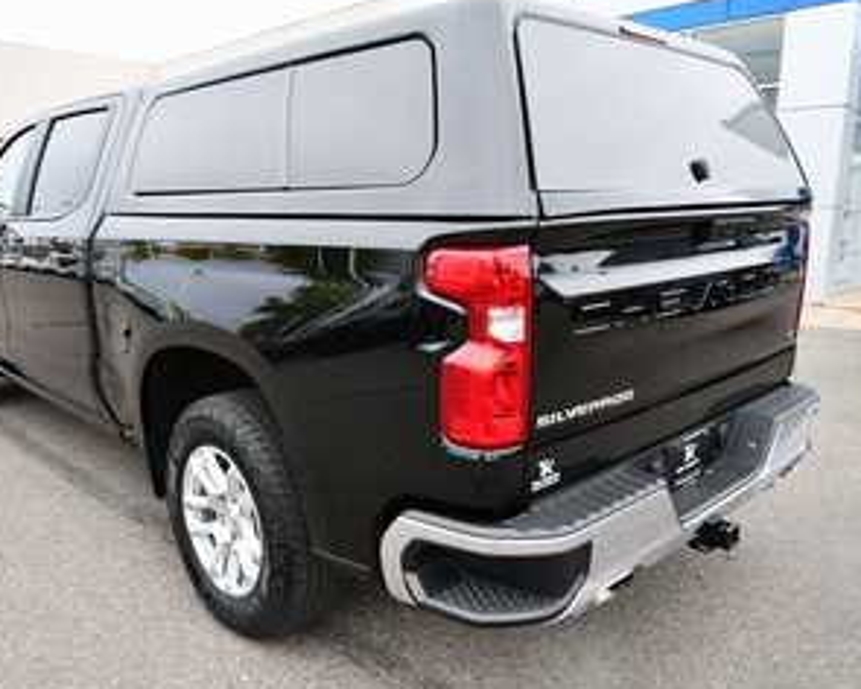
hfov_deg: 62.0
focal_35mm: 28
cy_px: 346
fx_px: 714
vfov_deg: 51.5
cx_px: 377
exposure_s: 1/250
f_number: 5
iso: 640
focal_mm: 15
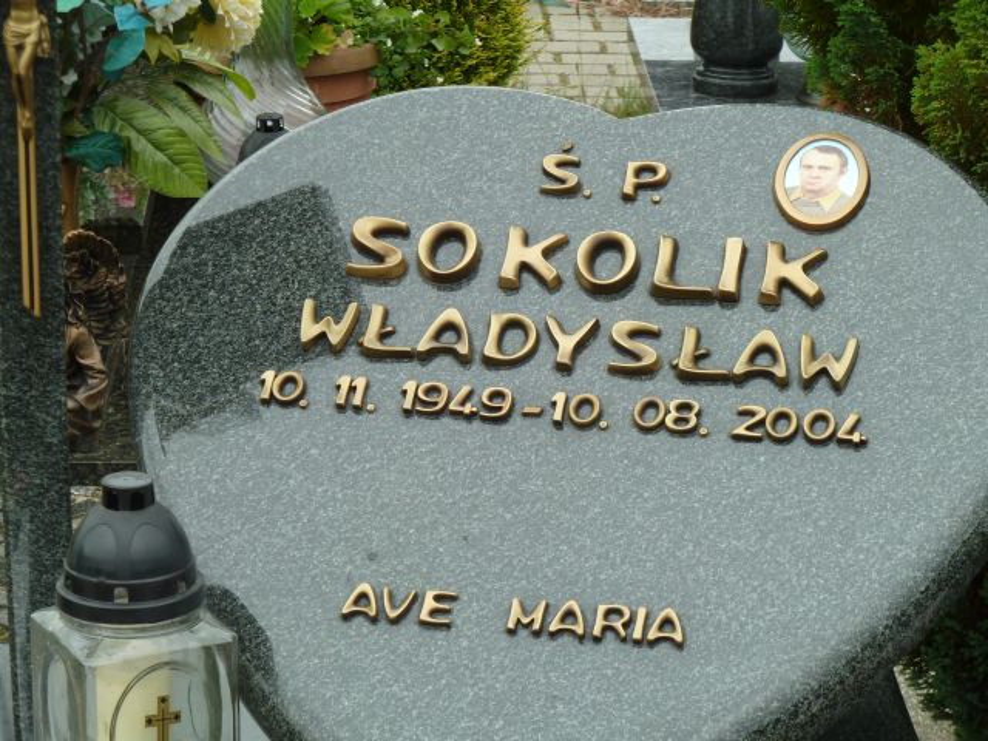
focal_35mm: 128
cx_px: 494
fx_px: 3653
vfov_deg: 11.6
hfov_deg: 15.4
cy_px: 370
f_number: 4.4
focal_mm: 21
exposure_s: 1/100
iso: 80
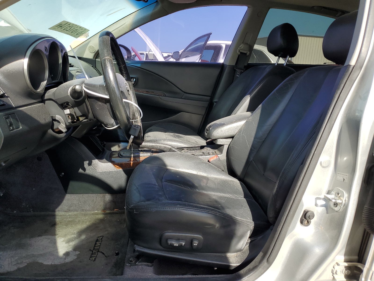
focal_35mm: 26
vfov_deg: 53.1
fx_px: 281
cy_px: 140
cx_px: 187
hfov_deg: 67.3
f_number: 1.5
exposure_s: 1/1000
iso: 50
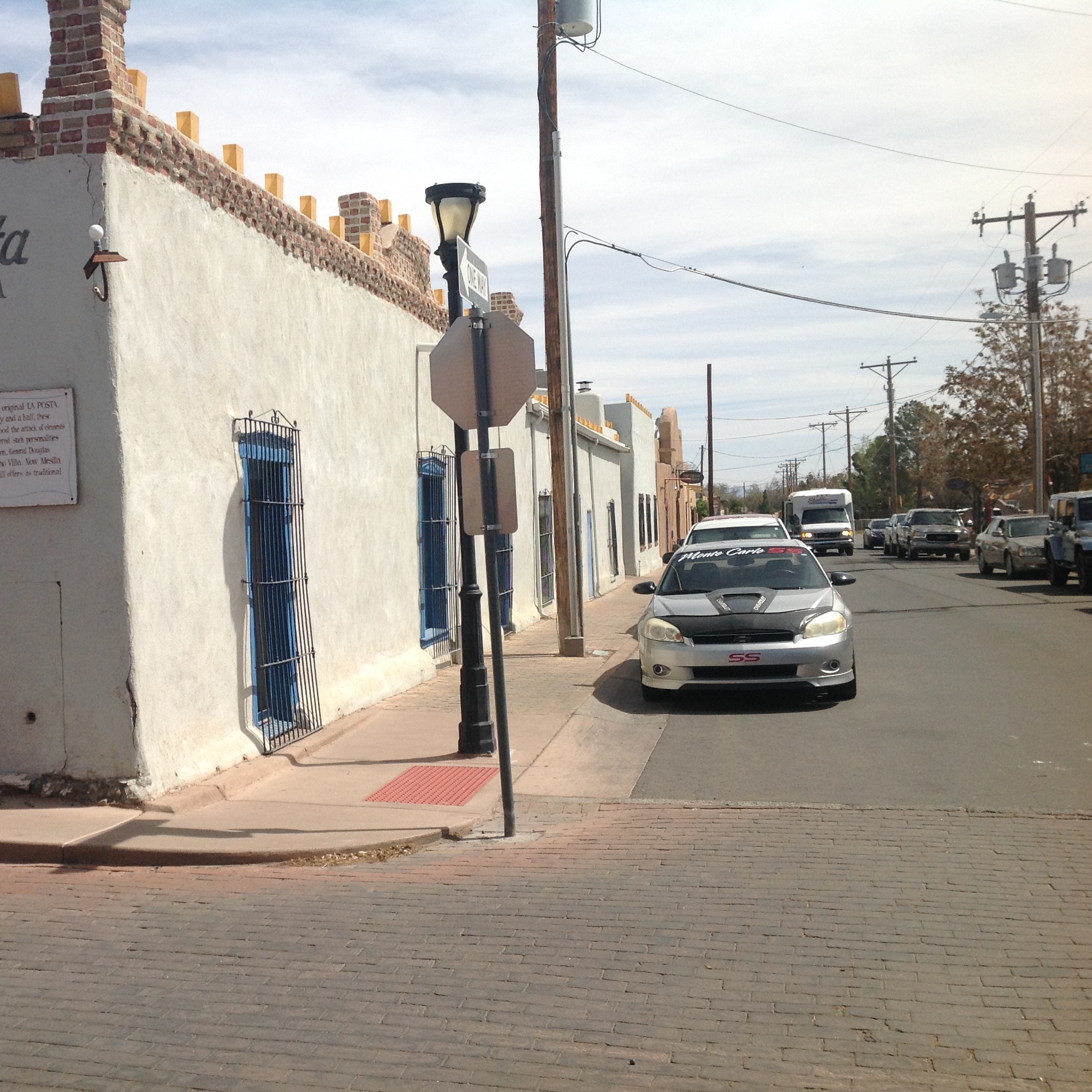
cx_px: 351
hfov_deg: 39.5
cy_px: 553
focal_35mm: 42
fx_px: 1499
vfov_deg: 40.0
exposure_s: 1/2747
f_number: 2.4
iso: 50
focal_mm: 4.28
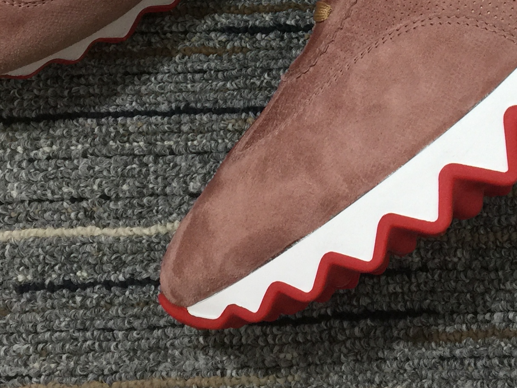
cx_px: 374
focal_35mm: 78
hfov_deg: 24.8
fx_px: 1165
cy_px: -119
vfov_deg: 17.7
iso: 50
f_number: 2.2
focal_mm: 4.15
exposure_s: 1/17
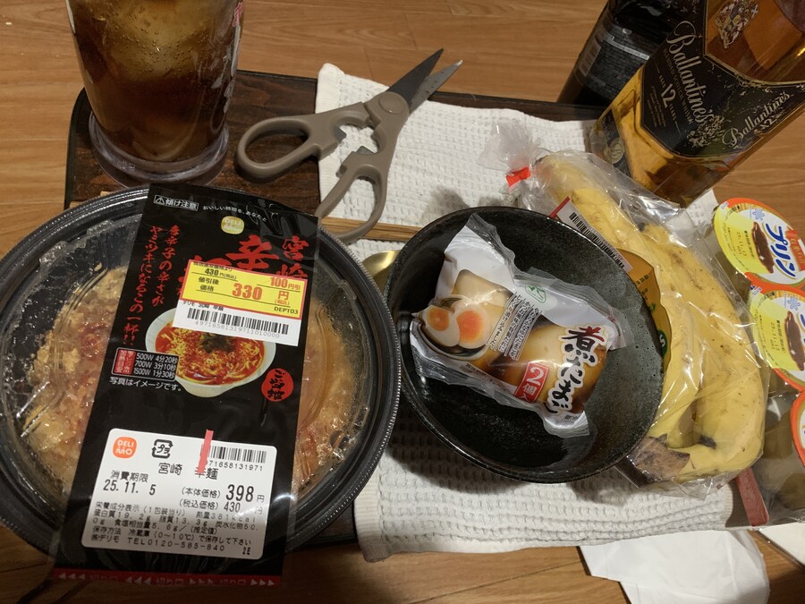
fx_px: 605
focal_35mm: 26
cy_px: 302
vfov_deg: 53.1
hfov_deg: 67.3
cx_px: 402
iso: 500
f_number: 1.8
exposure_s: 1/30
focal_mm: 4.25
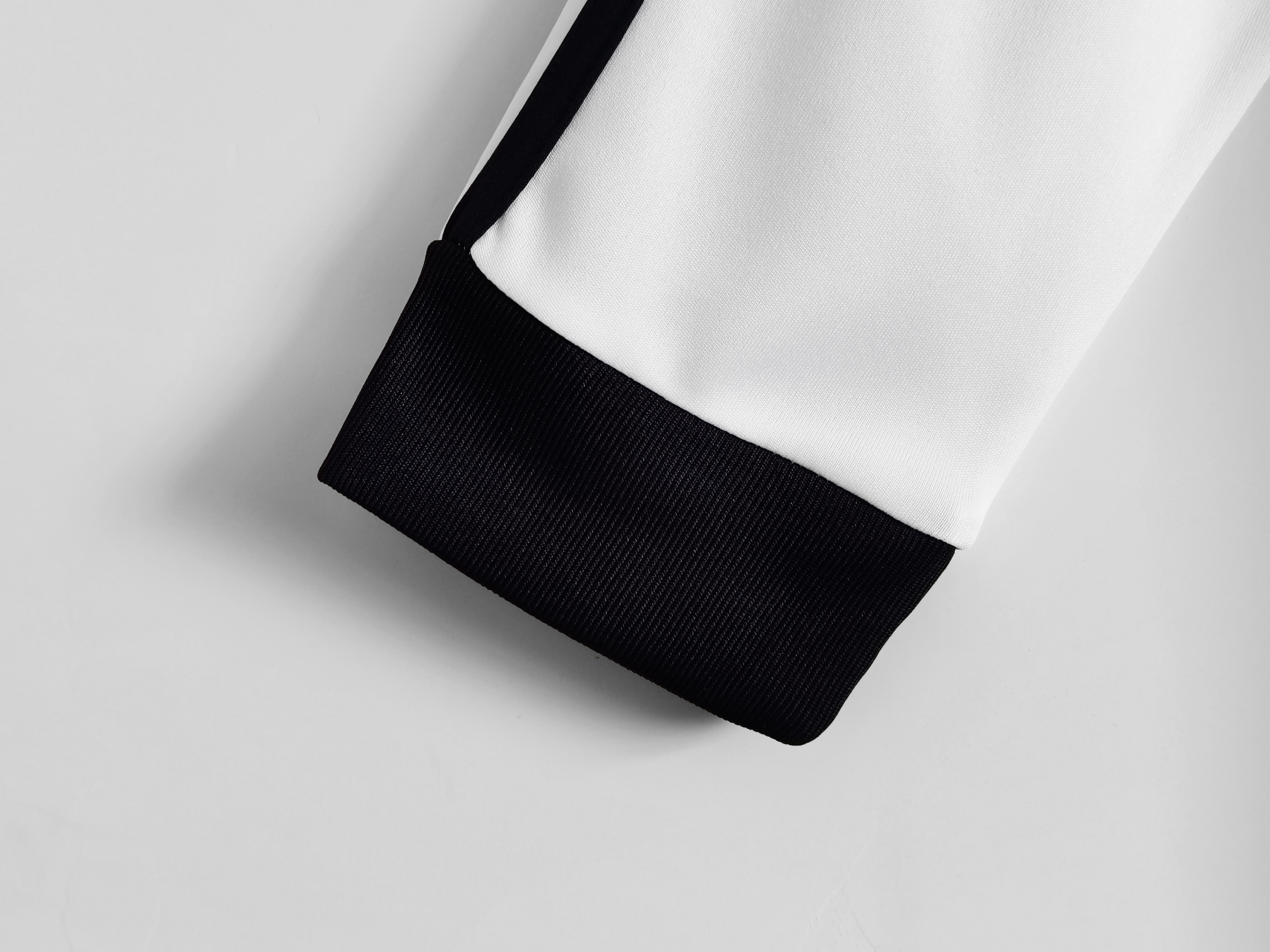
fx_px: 1357
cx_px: 635
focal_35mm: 37
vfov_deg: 38.7
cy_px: 476
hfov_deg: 50.1
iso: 160
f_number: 1.8
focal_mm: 5.58
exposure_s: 1/50
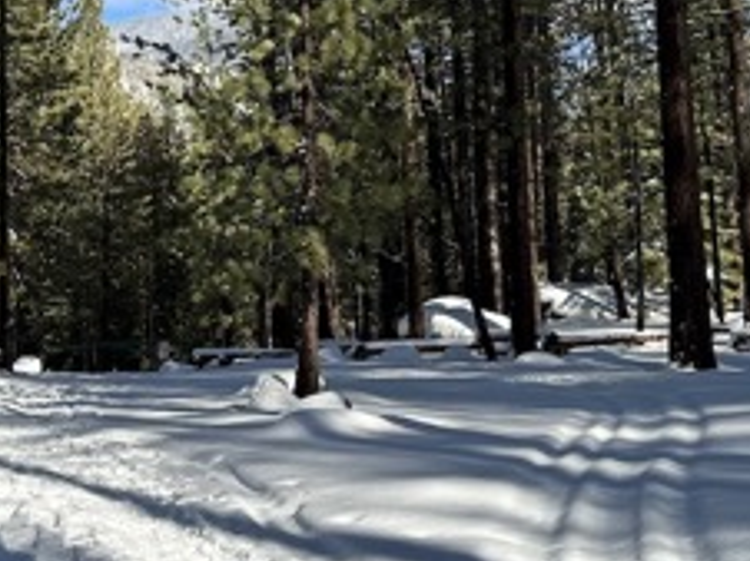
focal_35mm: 68
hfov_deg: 27.6
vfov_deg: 21.4
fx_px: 1472
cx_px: 86
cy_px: 143
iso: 80
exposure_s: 1/2252
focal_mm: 6.86
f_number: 1.78
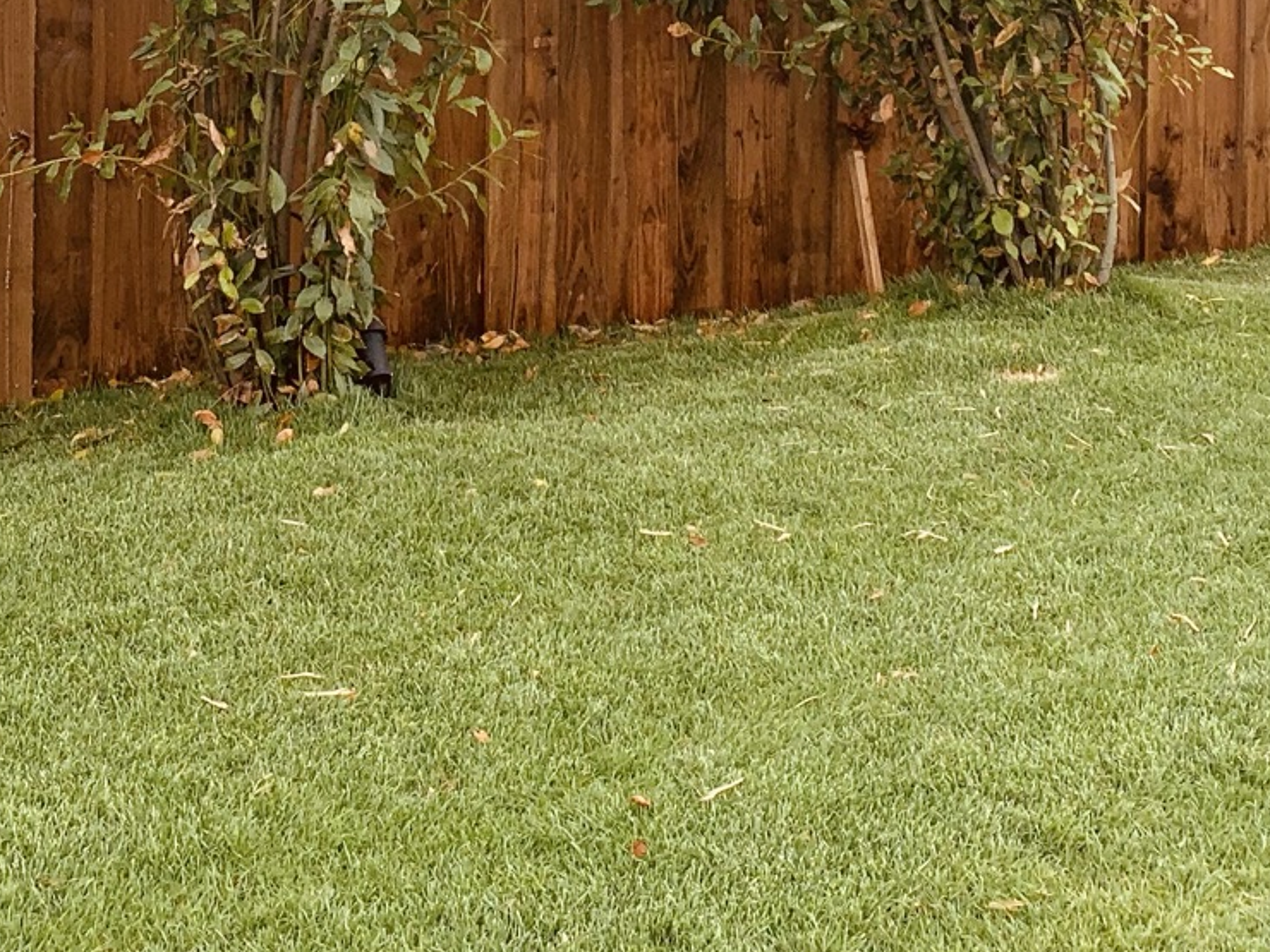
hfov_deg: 27.0
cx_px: 523
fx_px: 2642
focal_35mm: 72
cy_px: -288
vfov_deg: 18.9
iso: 25
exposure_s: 1/497
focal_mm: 4.25
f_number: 1.8
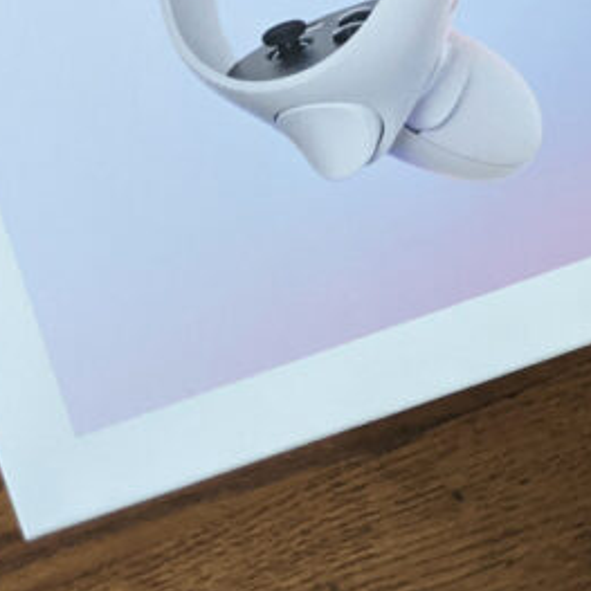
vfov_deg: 15.0
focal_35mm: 109
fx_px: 2105
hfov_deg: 14.7
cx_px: 937
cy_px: -265
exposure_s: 1/65.9
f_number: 1.8
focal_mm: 4.44
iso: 938
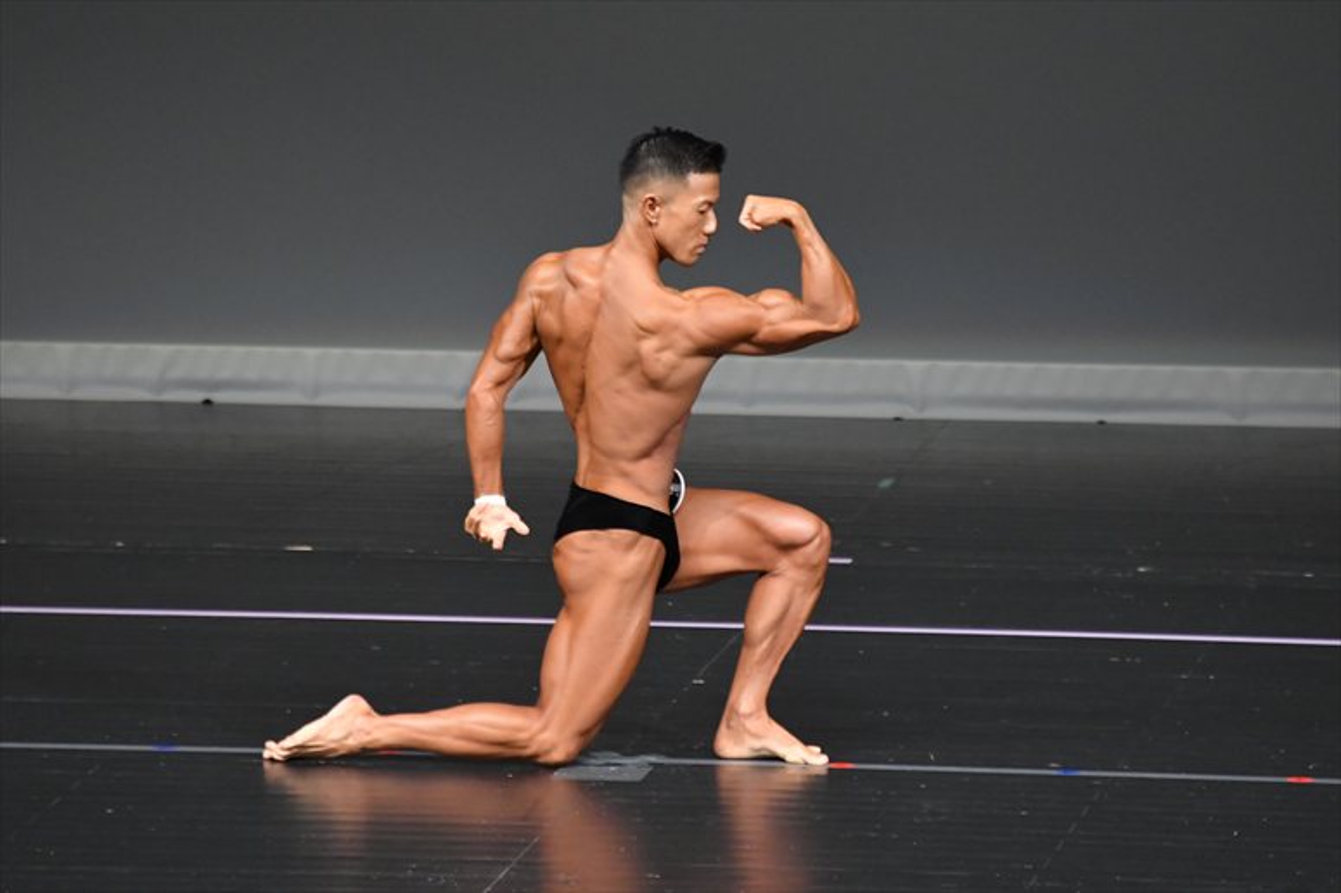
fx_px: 16755
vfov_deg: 3.1
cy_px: 446
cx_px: 670
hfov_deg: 4.6
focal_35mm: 450
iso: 4000
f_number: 5.6
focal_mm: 300
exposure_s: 1/400
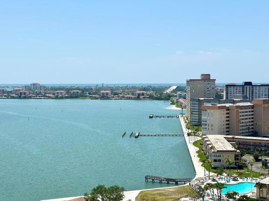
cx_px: 145
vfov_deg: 24.0
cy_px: 108
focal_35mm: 61
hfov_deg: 31.7
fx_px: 474
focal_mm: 6.86
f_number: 1.78
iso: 100
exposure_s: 1/10870
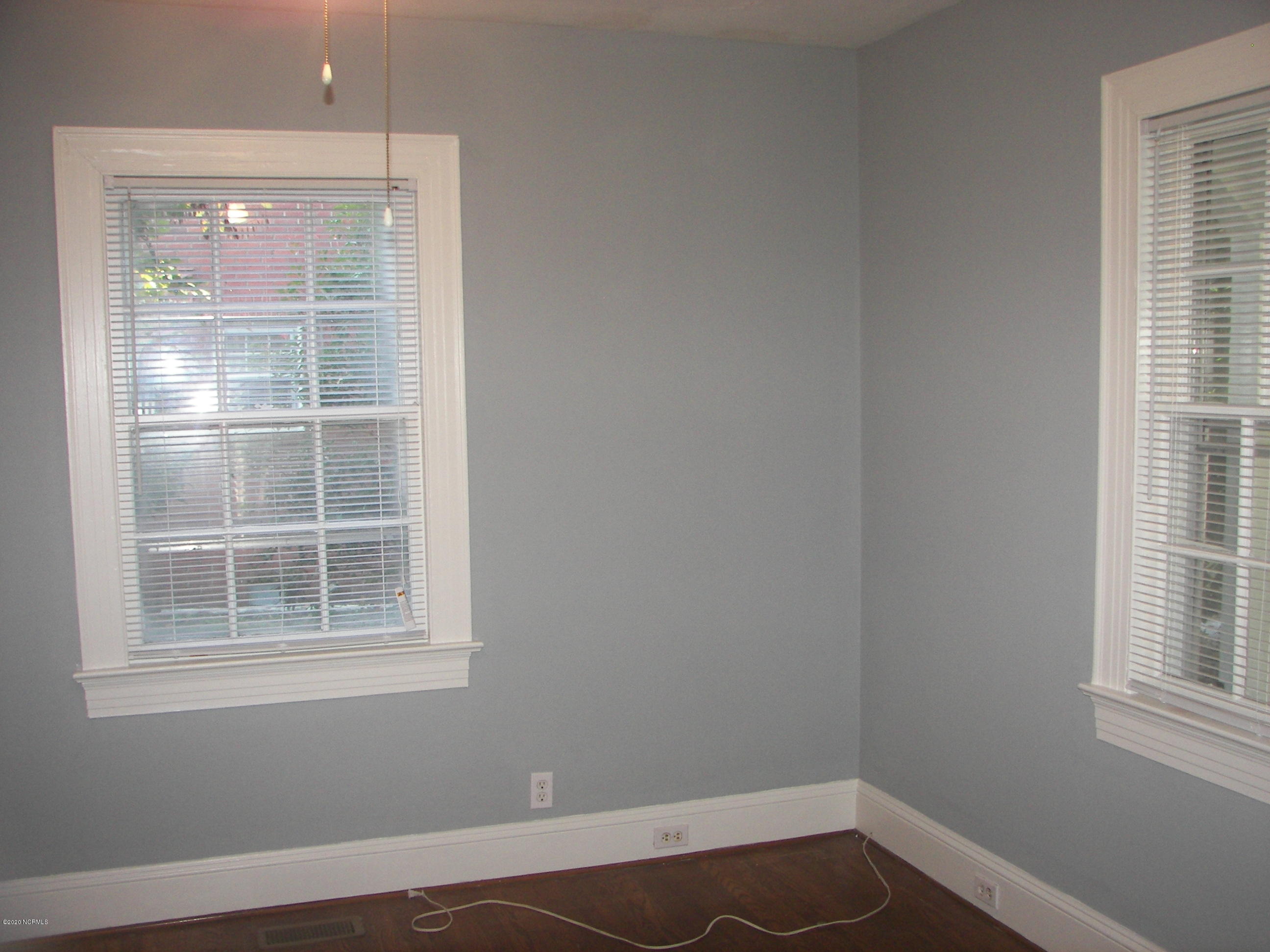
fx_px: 1321
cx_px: 635
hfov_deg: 51.4
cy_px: 476
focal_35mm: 36
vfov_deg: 39.7
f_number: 2.8
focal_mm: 6
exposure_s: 1/30
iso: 100
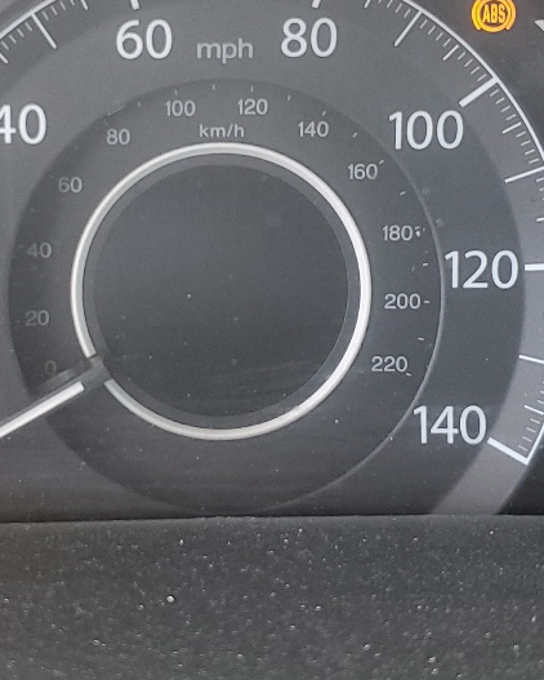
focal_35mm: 77
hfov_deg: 19.9
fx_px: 1549
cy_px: 263
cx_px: 214
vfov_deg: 24.7
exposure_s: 1/60.2
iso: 78
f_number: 1.5
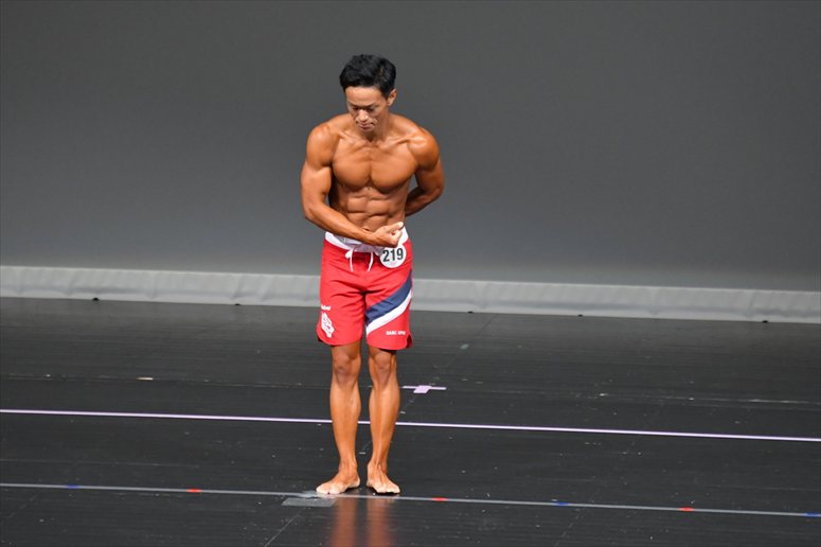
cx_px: 410
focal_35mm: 375
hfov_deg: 5.5
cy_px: 274
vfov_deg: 3.7
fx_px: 8548
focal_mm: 250
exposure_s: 1/400
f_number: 5.6
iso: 5000
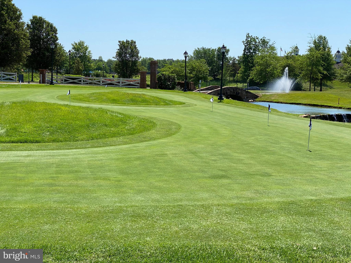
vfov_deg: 28.0
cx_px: 176
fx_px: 527
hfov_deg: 36.8
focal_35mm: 52
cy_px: 132
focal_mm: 6
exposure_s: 1/1712
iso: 20
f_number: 2
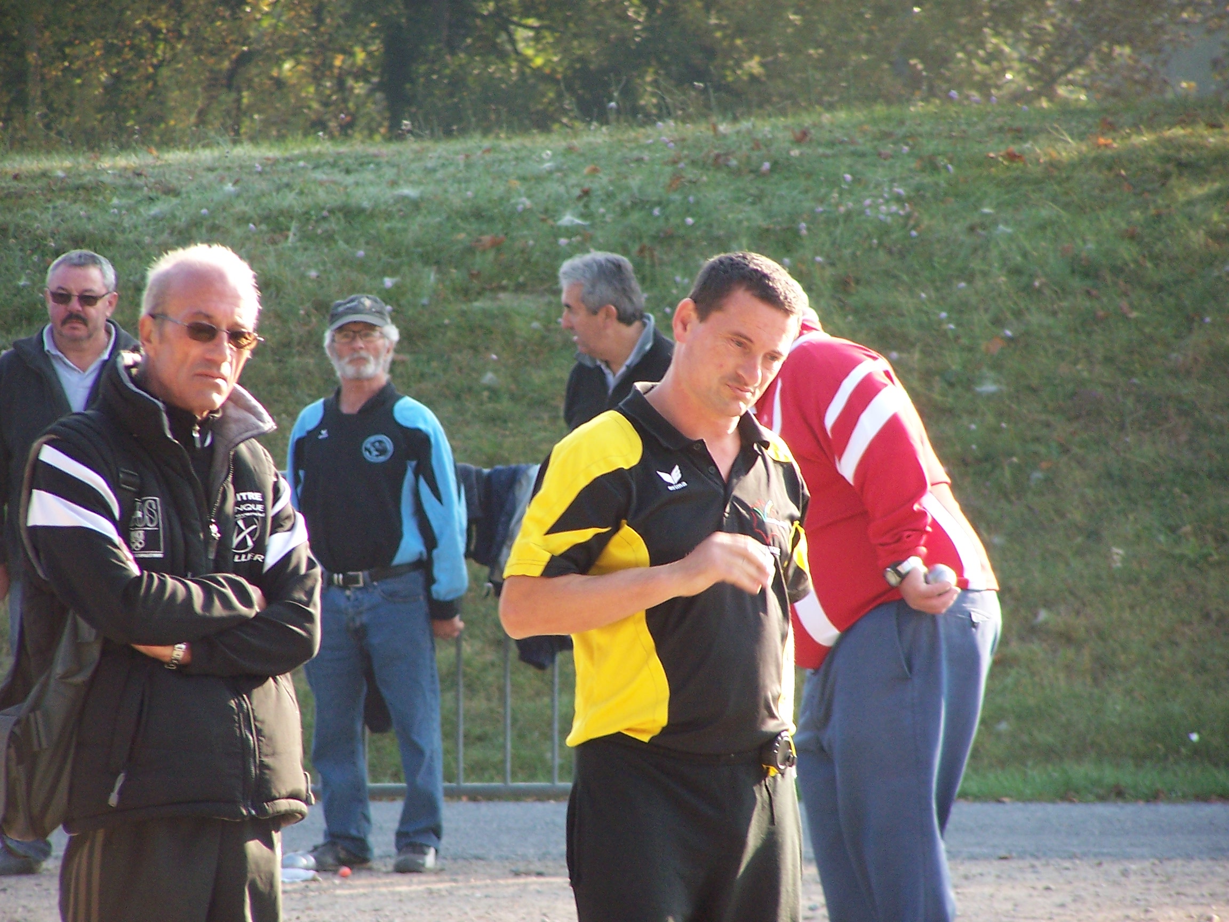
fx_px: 13491
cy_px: 461
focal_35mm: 380
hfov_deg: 5.2
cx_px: 614
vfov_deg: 3.9
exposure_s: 1/180
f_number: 3.7
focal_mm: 63
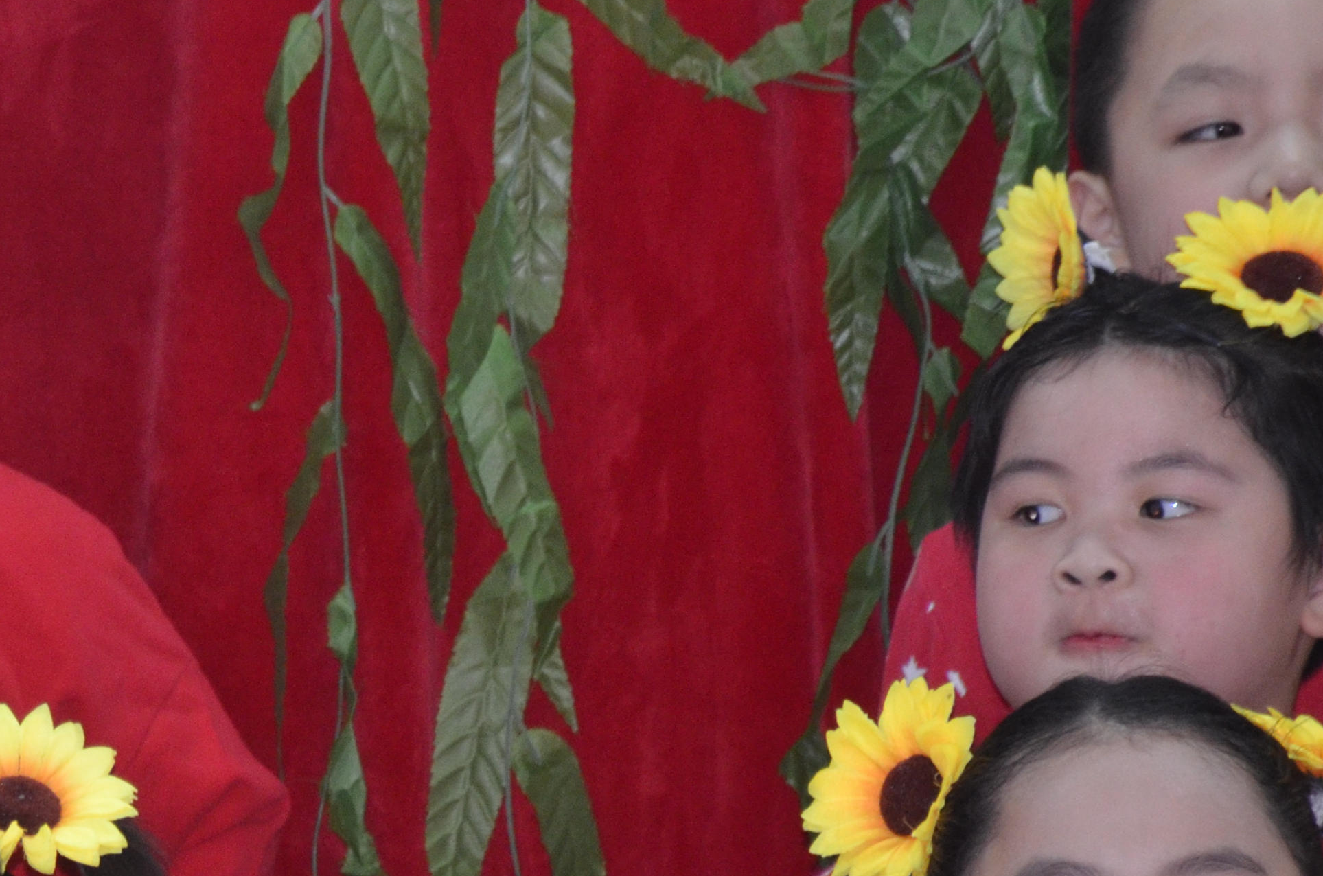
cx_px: -209
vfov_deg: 2.5
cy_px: 430
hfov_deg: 3.8
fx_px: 19692
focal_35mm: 537
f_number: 5.6
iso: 800
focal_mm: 140
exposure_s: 1/60
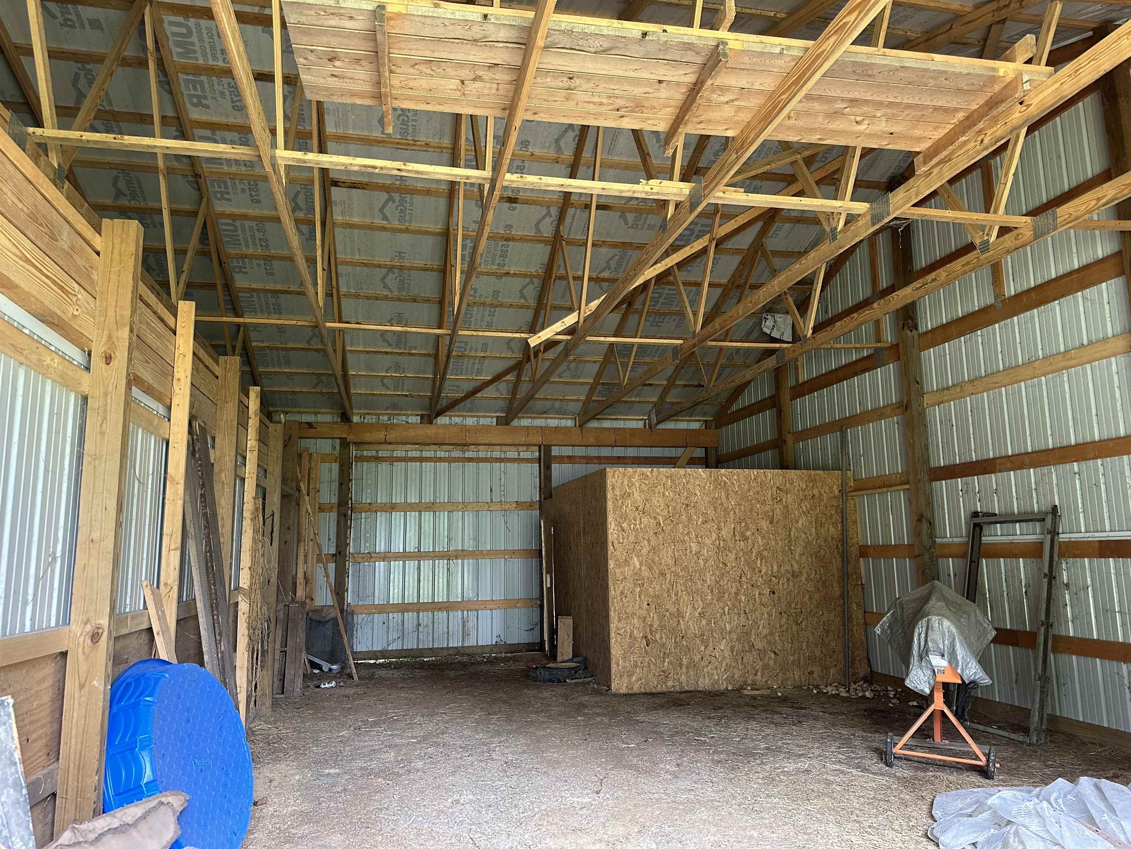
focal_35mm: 24
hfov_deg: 71.6
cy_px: 424
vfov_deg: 56.8
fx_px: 784
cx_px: 566
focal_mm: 6.86
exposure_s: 1/60
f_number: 1.78
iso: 320
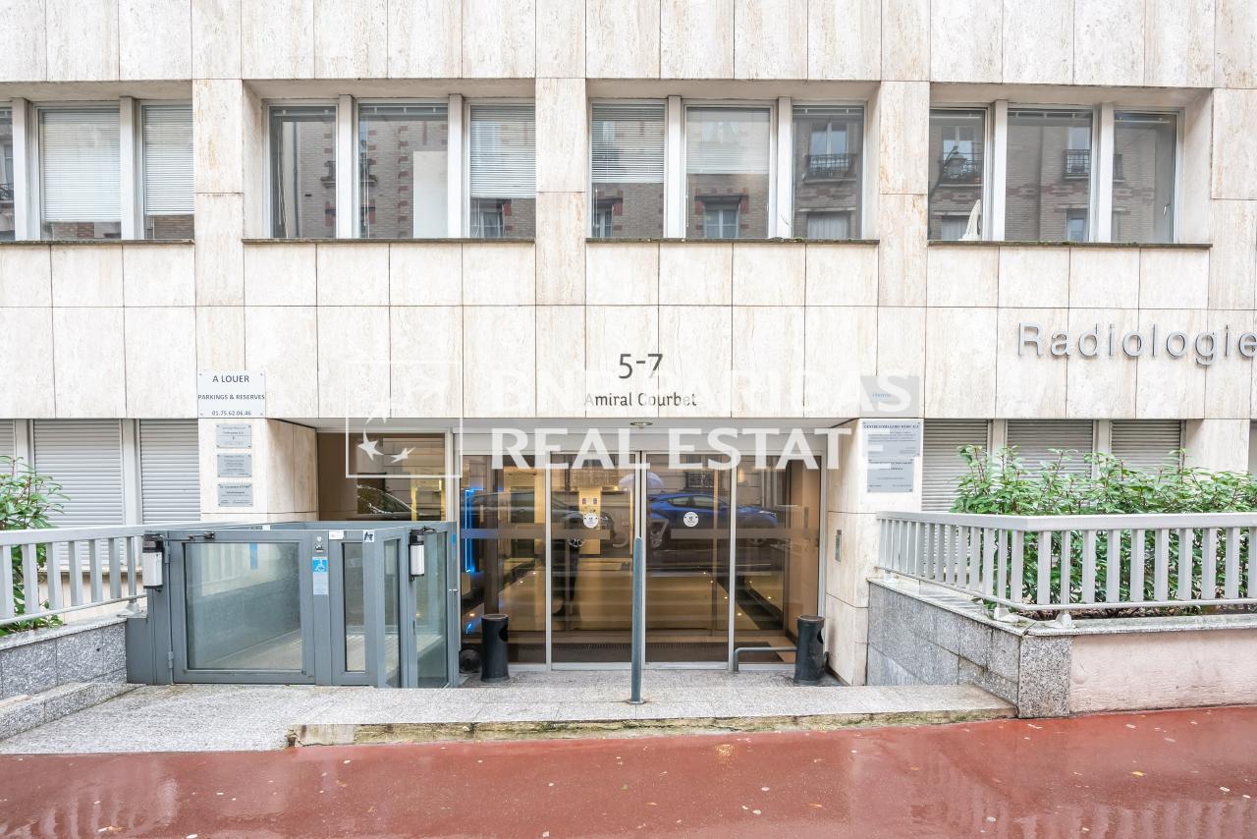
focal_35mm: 16
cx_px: 628
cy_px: 420
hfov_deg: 96.7
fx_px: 559
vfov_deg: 73.8
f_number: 11
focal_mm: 16
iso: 640
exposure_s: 1/40
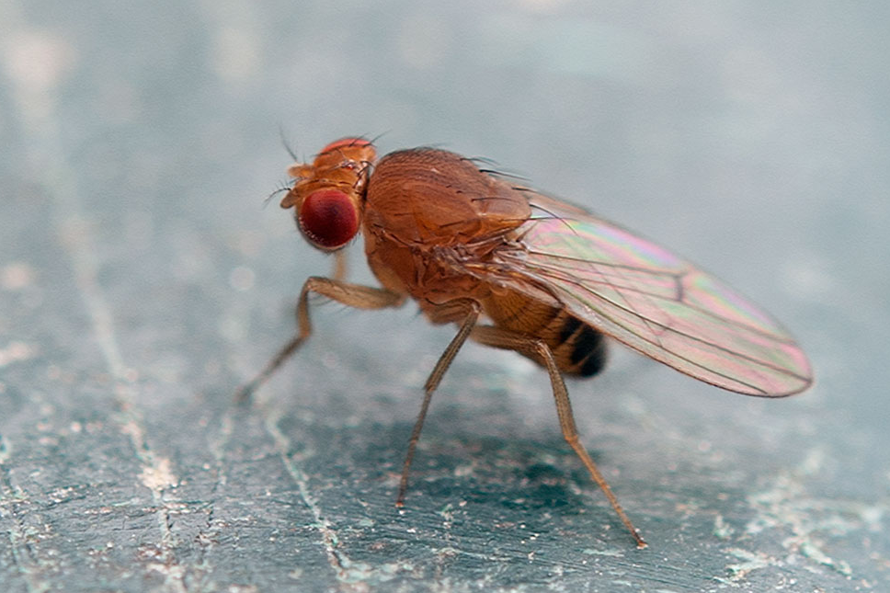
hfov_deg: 32.4
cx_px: 441
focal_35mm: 62
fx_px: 1532
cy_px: 291
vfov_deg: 21.9
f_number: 10
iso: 400
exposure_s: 1/125
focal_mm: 60
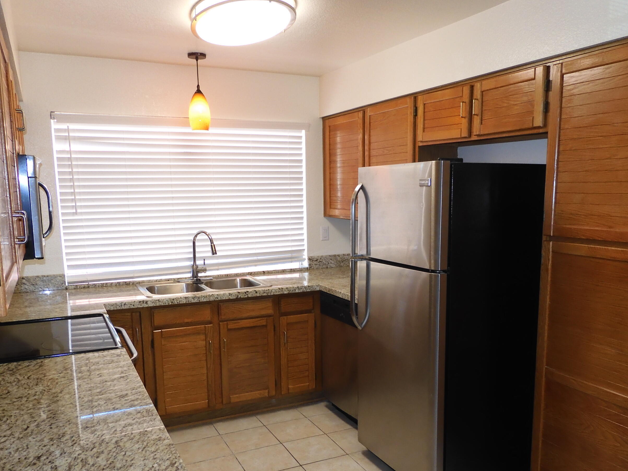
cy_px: 283
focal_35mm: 30
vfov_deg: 46.5
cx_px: 329
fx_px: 544
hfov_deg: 59.9
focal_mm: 4.3
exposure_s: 1/30
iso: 200
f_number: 3.4
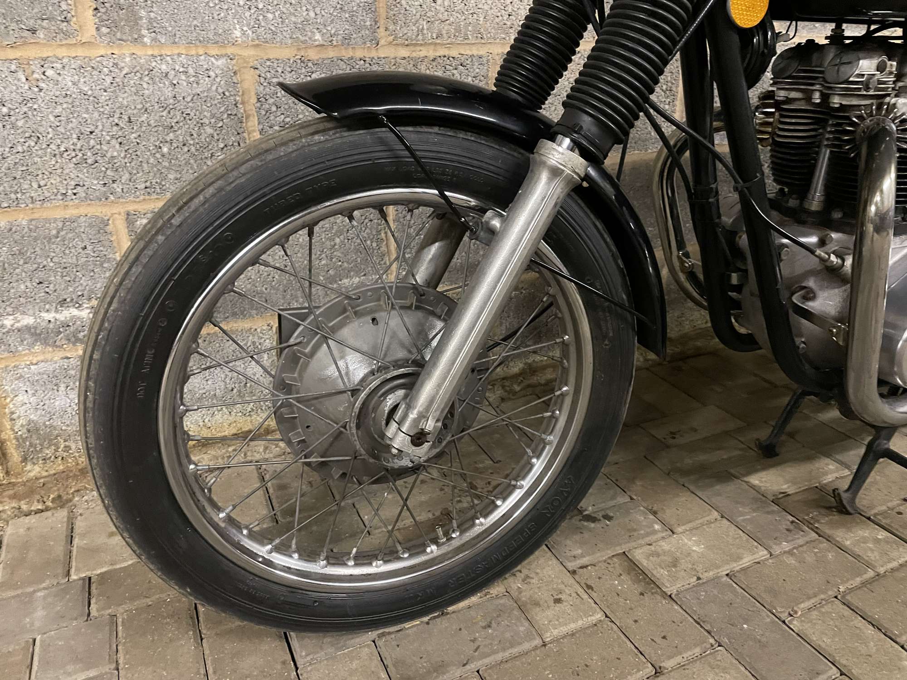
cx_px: 454
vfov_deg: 53.1
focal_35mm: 26
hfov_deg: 67.3
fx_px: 681
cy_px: 340
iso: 640
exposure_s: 1/25
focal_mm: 4.2
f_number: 1.6
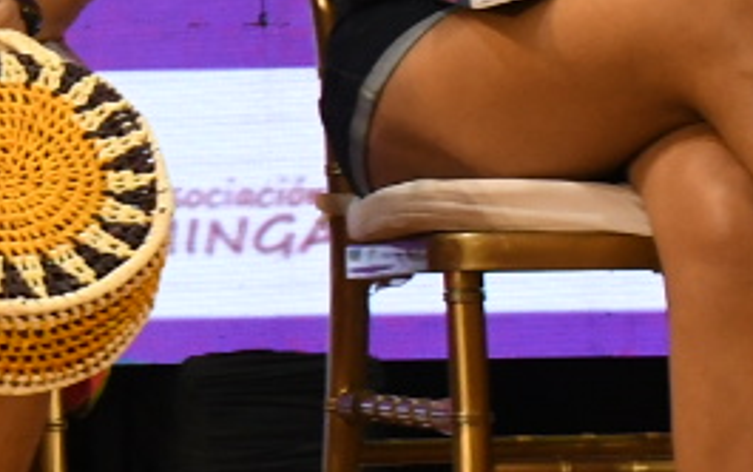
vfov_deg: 5.4
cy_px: -267
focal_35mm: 243
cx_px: -722
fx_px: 4990
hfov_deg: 8.2
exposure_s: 1/25
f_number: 5.6
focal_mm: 26
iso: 1000
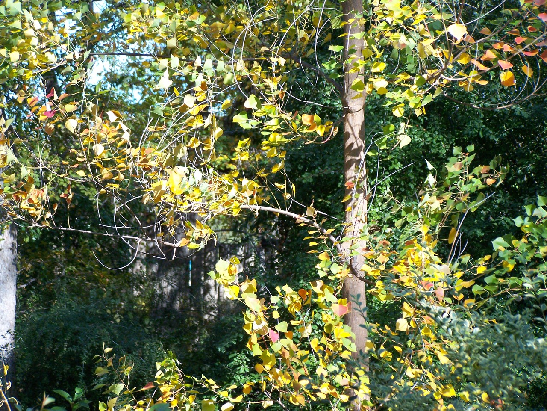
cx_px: 274
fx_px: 2023
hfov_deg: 15.4
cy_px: 206
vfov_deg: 11.6
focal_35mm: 128
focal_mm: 21.2
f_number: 3.2
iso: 200
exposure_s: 1/640
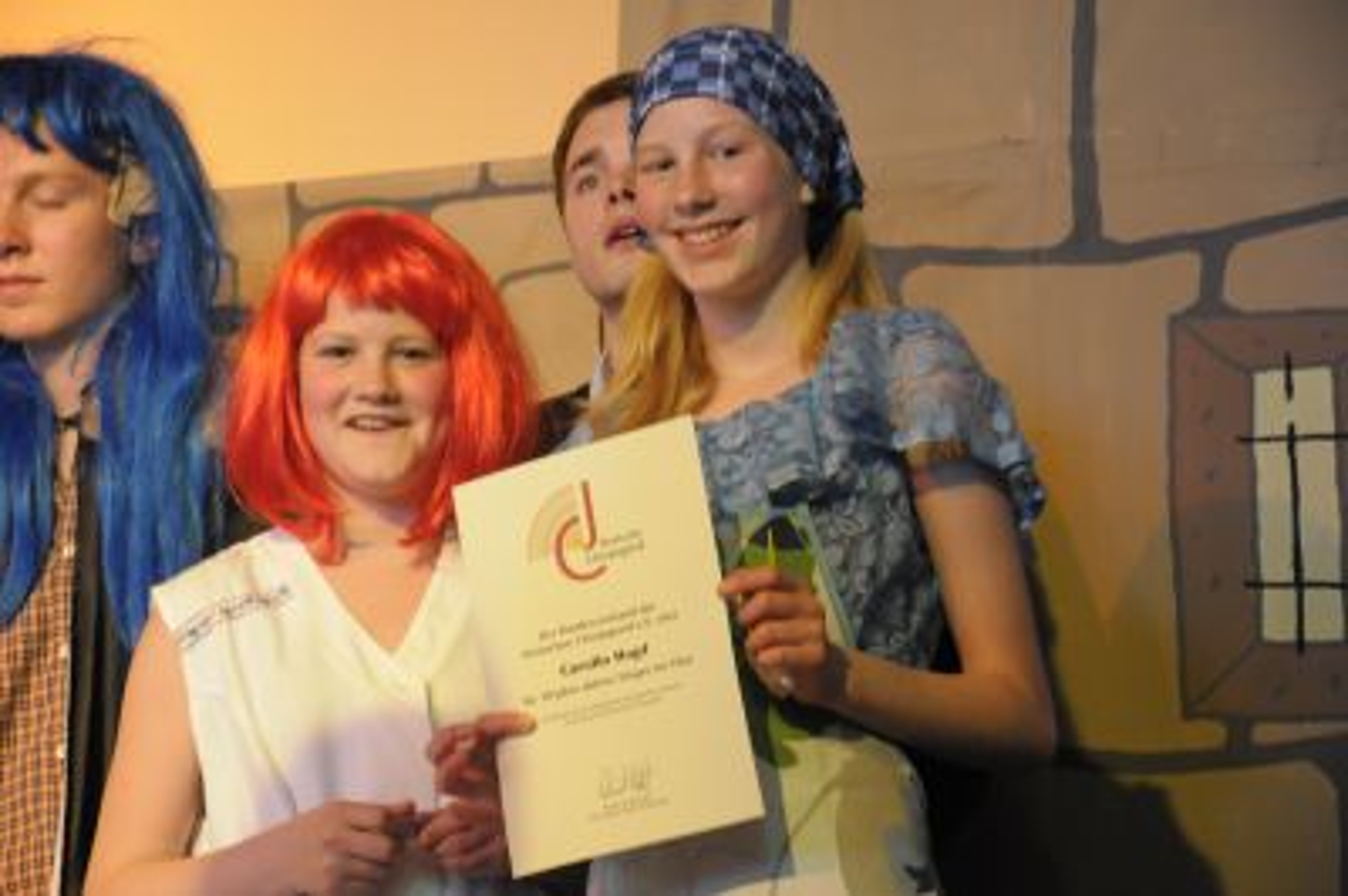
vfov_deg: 13.0
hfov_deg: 19.5
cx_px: 674
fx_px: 3928
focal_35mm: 105
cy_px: 448
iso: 1800
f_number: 5.3
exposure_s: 1/30
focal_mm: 70
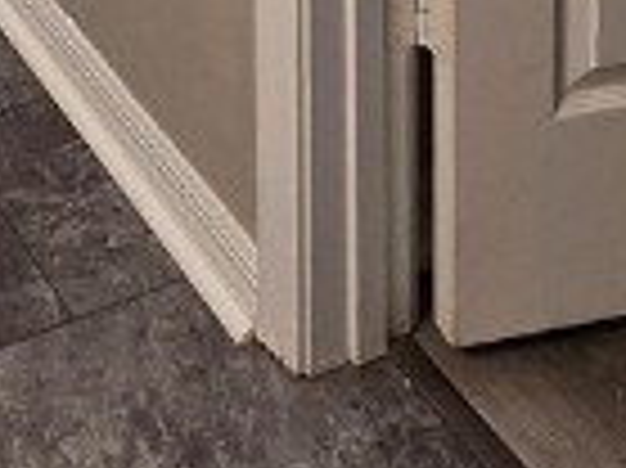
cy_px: -950
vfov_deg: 10.6
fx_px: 1735
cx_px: -81
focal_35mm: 96
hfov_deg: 19.5
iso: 160
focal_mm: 2.2
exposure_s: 1/60
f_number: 2.2
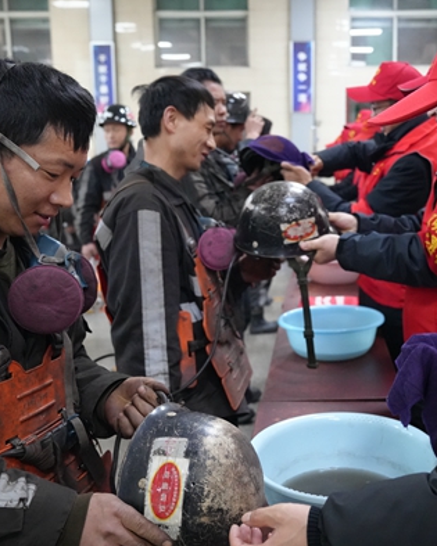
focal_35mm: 40
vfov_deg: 45.8
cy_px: 274
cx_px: 323
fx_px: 647
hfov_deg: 36.5
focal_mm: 28
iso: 8000
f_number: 4
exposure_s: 1/160
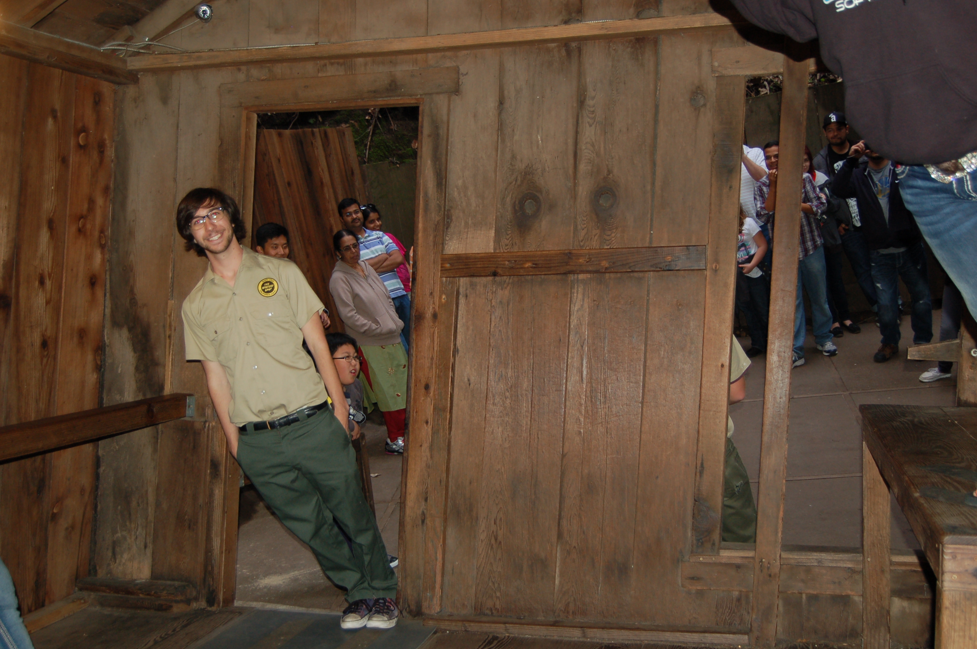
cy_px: 313
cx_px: 503
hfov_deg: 47.4
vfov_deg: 32.6
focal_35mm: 41
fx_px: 1112
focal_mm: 26
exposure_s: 1/60
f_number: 4
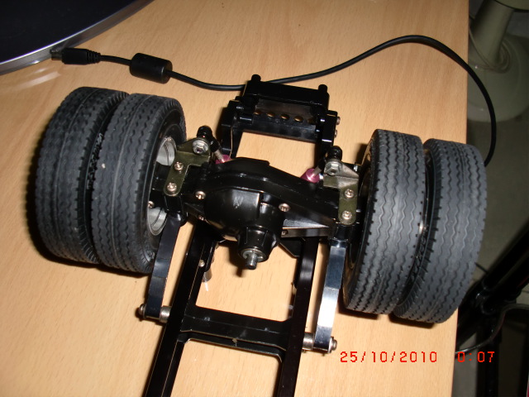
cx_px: 264
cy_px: 198
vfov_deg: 39.7
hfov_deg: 51.4
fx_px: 550
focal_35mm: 36
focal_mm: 6.3
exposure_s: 1/60
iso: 125
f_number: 2.8
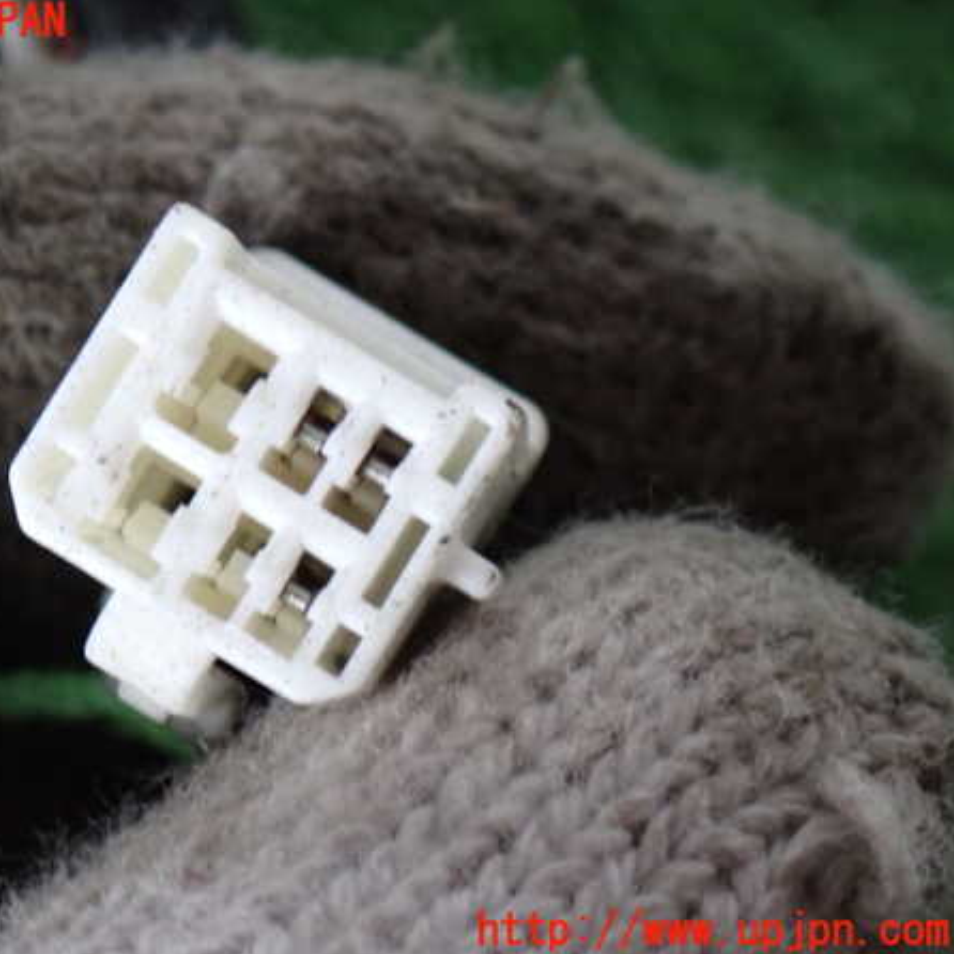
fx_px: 3710
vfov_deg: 14.7
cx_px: 319
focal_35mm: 119
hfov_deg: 14.6
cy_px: 477
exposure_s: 1/30
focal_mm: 18
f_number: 4.9
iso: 800
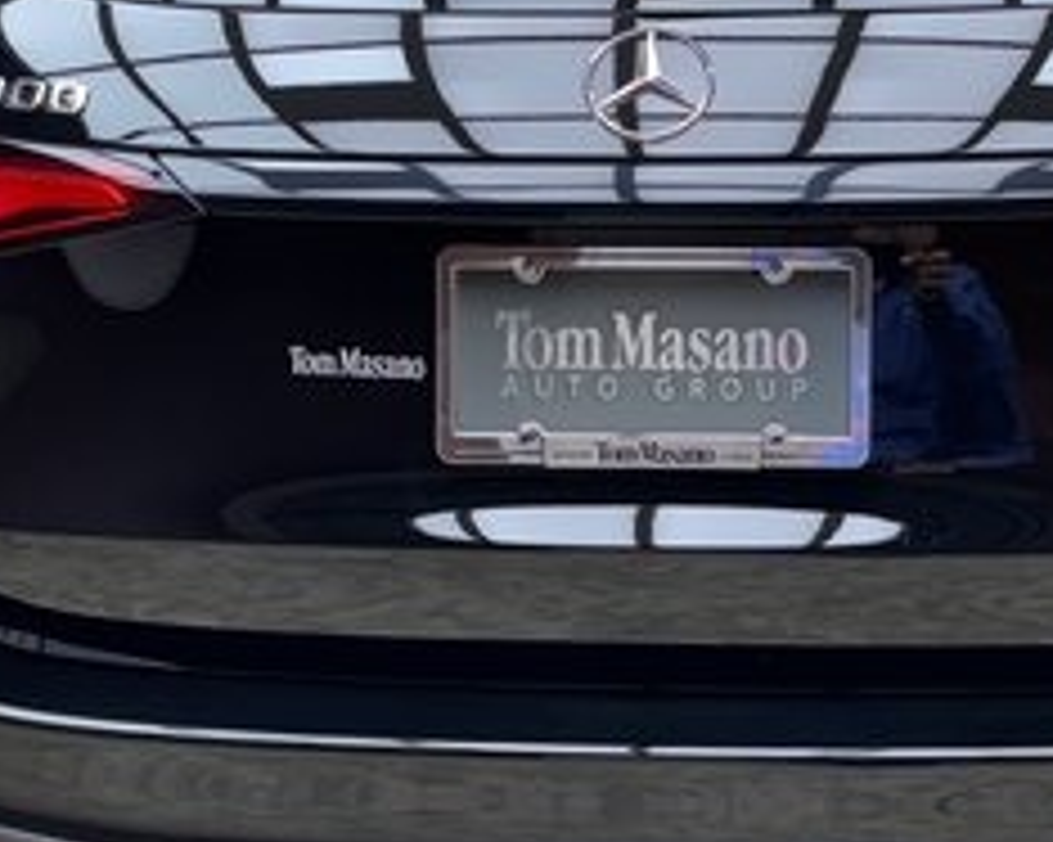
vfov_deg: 23.8
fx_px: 1994
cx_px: 680
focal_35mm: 64
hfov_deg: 29.4
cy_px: 365
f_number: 1.78
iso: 100
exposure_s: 1/120
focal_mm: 6.76
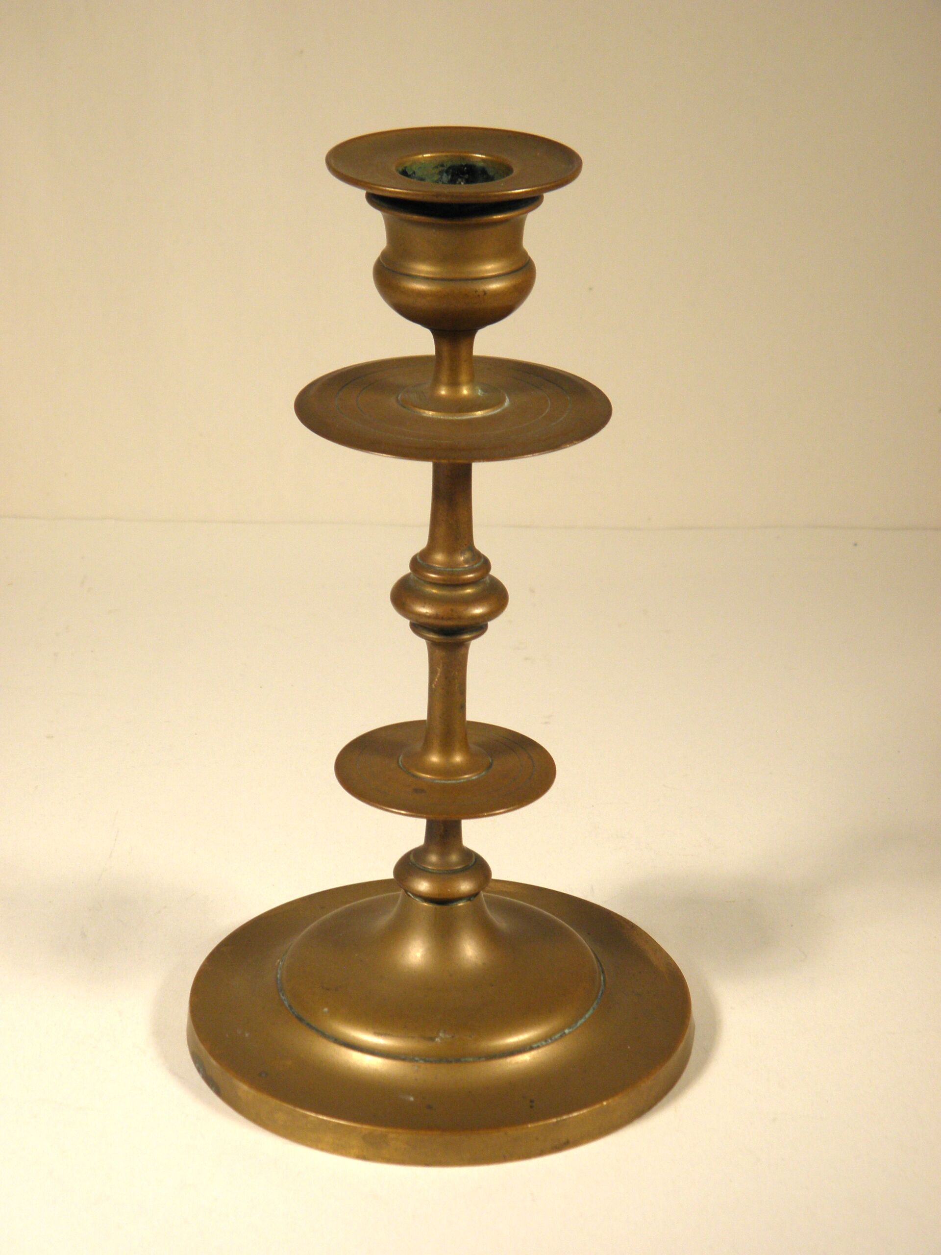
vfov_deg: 24.4
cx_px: 470
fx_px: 2900
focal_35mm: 80
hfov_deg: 18.4
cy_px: 628
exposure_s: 1/50
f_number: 4.4
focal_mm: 14.3
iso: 100
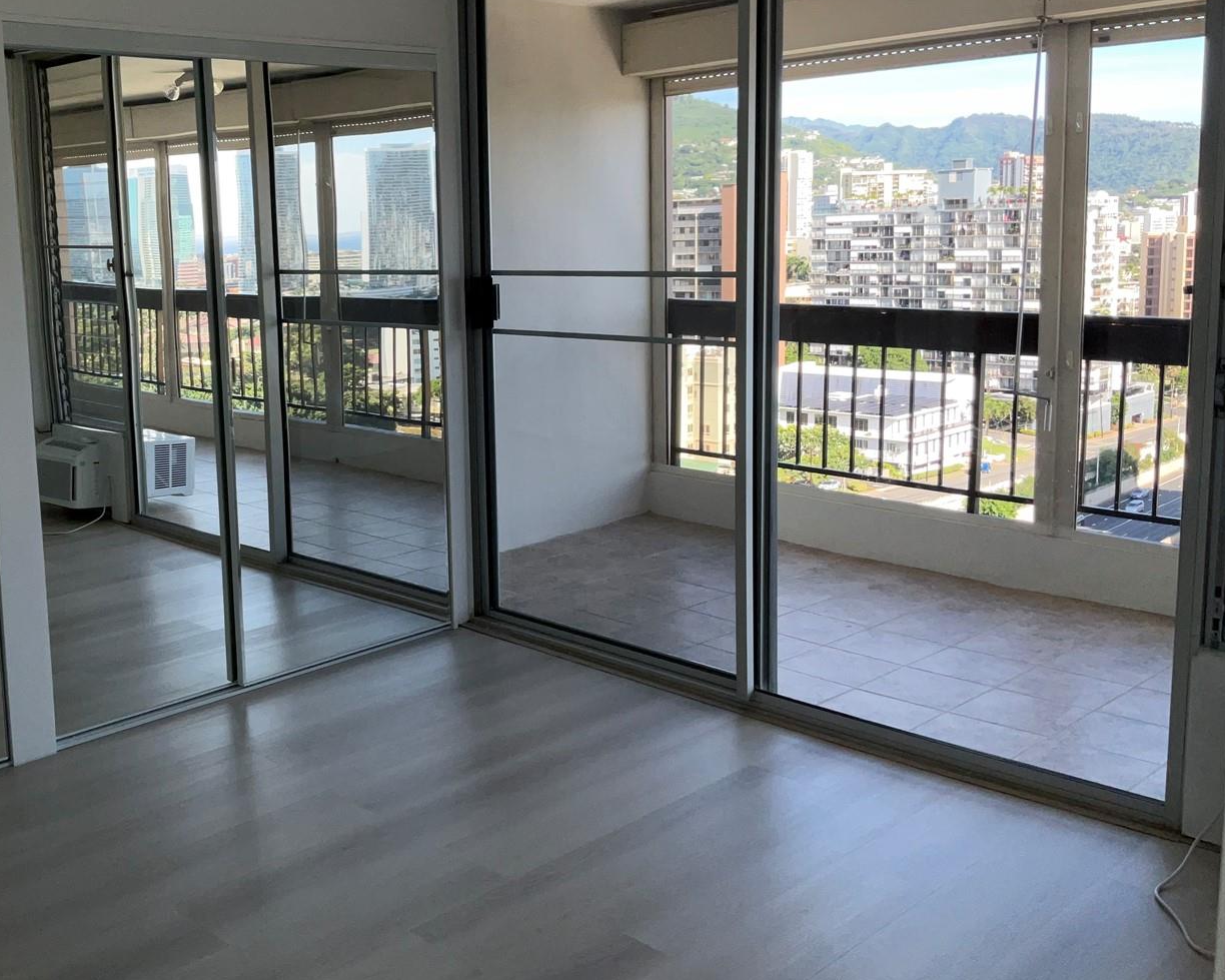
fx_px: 1341
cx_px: 427
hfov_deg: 48.4
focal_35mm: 37
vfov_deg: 40.0
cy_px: 415
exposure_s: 1/620
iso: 16
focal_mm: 3
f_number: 1.8
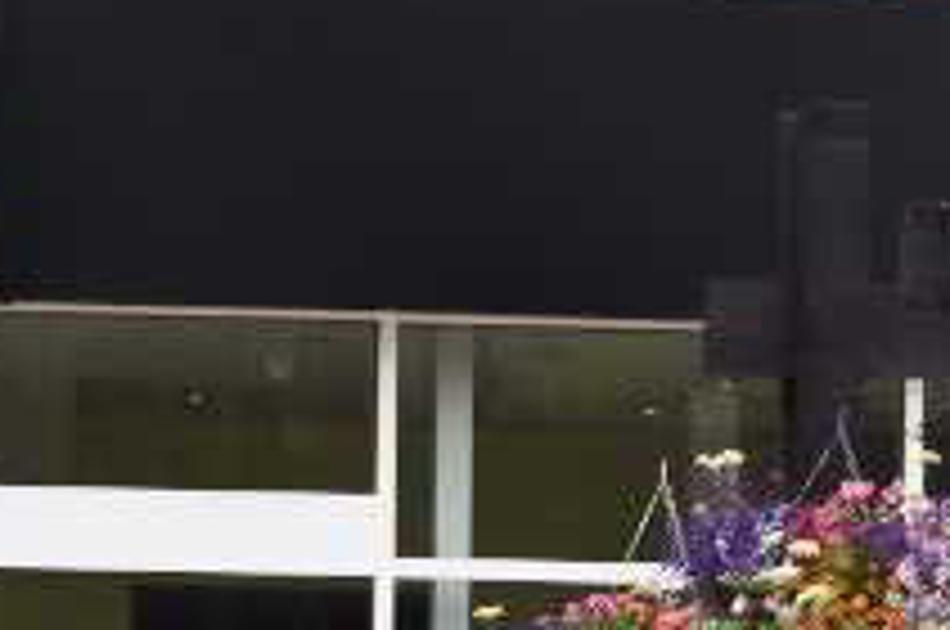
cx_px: 689
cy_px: 673
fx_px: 7483
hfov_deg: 7.3
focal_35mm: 284
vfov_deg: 4.8
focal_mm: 50
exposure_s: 1/80
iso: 200
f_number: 8
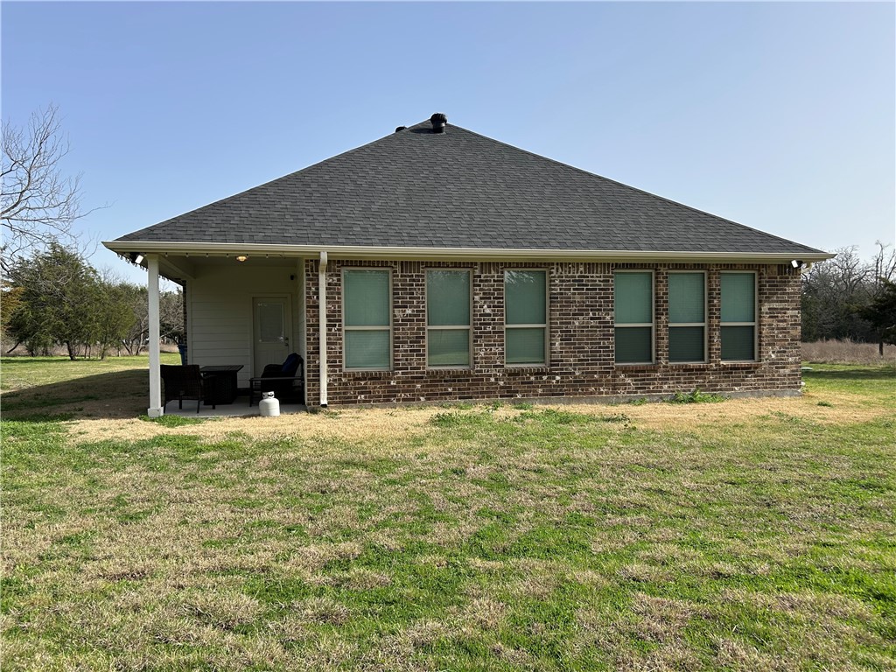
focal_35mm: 26
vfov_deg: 53.1
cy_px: 336
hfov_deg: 67.3
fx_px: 673
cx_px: 448
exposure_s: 1/3165
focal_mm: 5.7
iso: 50
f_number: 1.5
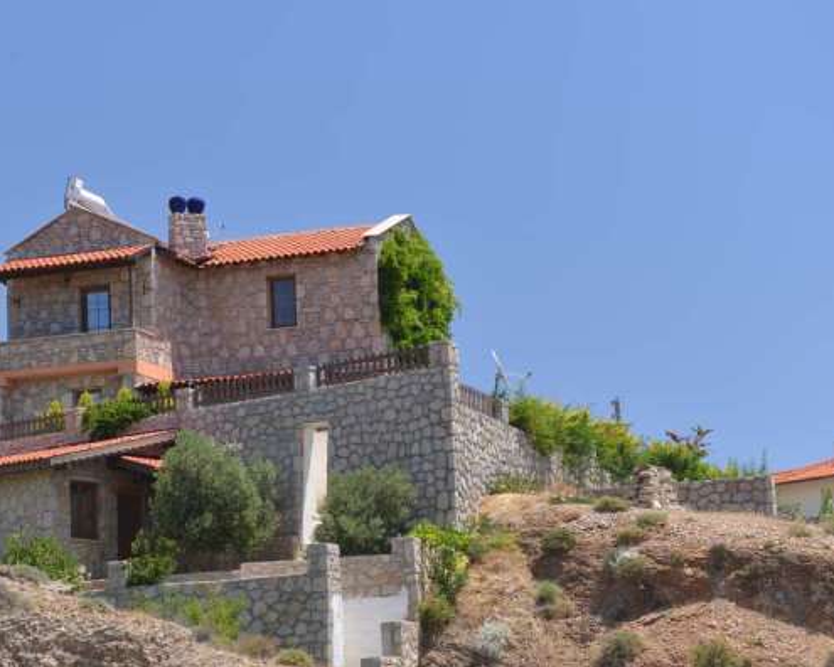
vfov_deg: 16.4
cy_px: 394
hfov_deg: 20.2
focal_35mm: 94
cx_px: 185
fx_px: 2320
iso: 100
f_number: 7.1
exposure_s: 1/125
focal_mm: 62
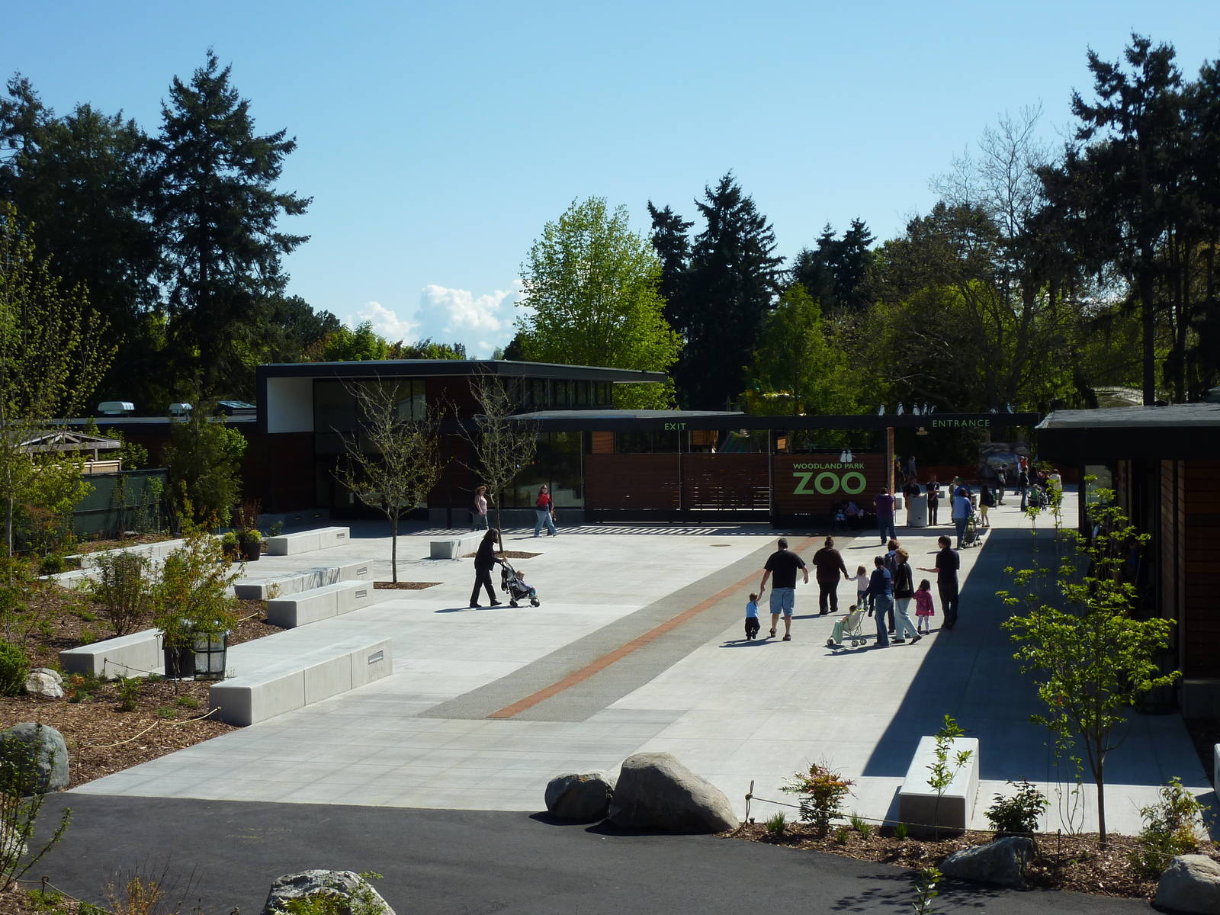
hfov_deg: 36.8
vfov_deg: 28.0
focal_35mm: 52
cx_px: 610
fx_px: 1833
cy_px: 458
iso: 80
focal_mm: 8.5
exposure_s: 1/640
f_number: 5
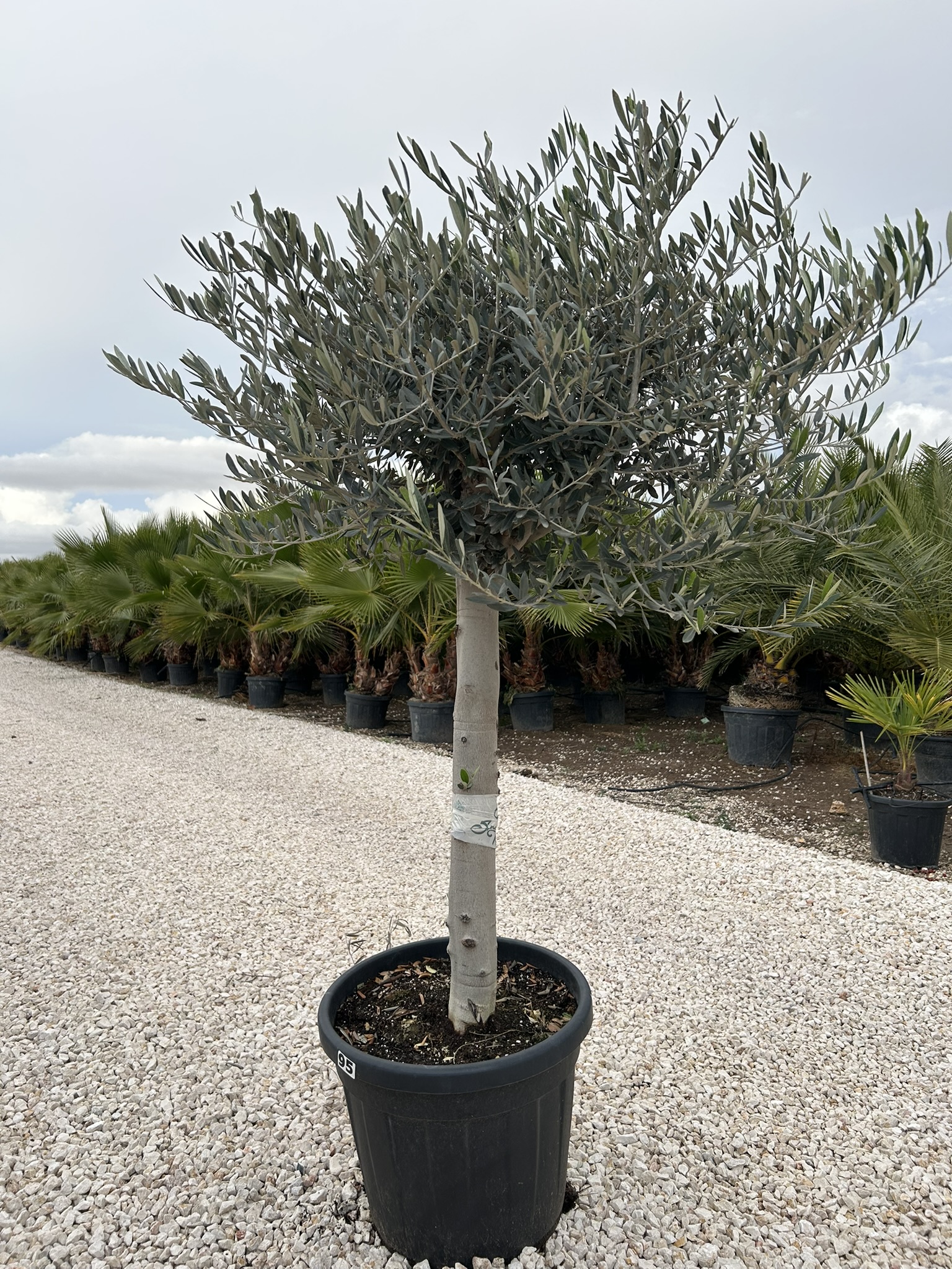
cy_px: 634
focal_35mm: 26
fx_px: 953
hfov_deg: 53.1
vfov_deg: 67.3
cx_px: 476
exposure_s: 1/1019
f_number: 1.5
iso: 50
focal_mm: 5.7
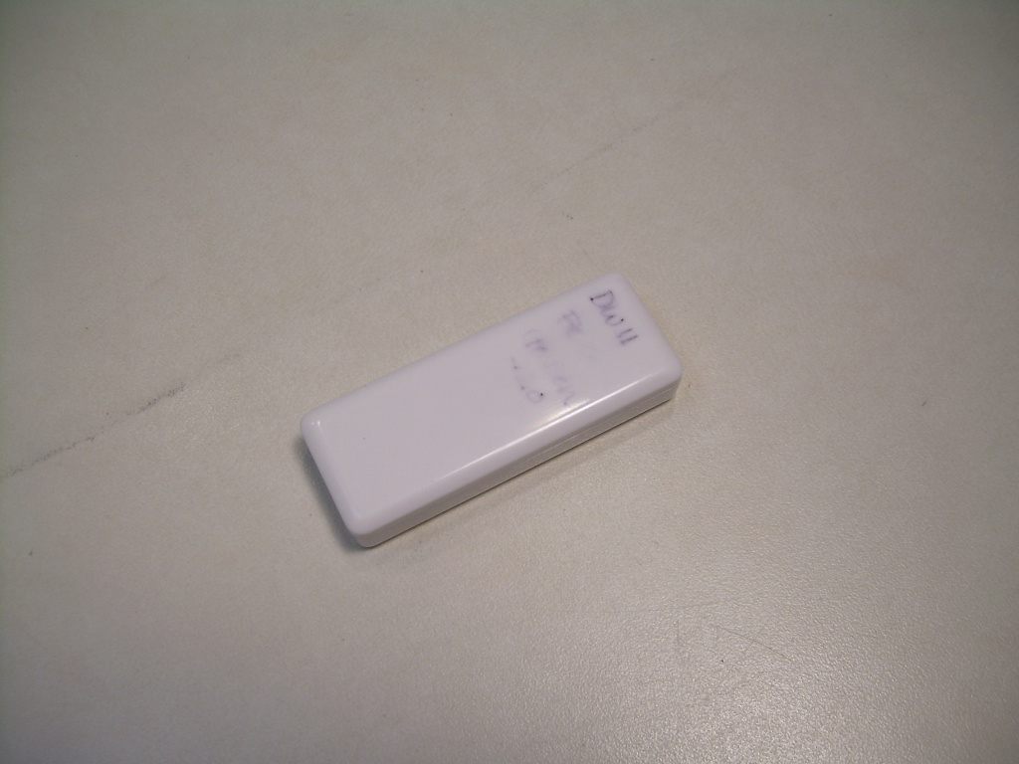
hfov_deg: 49.0
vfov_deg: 37.7
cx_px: 510
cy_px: 382
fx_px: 1119
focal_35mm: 38
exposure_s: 1/77.8
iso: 50
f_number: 2.8
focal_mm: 6.3
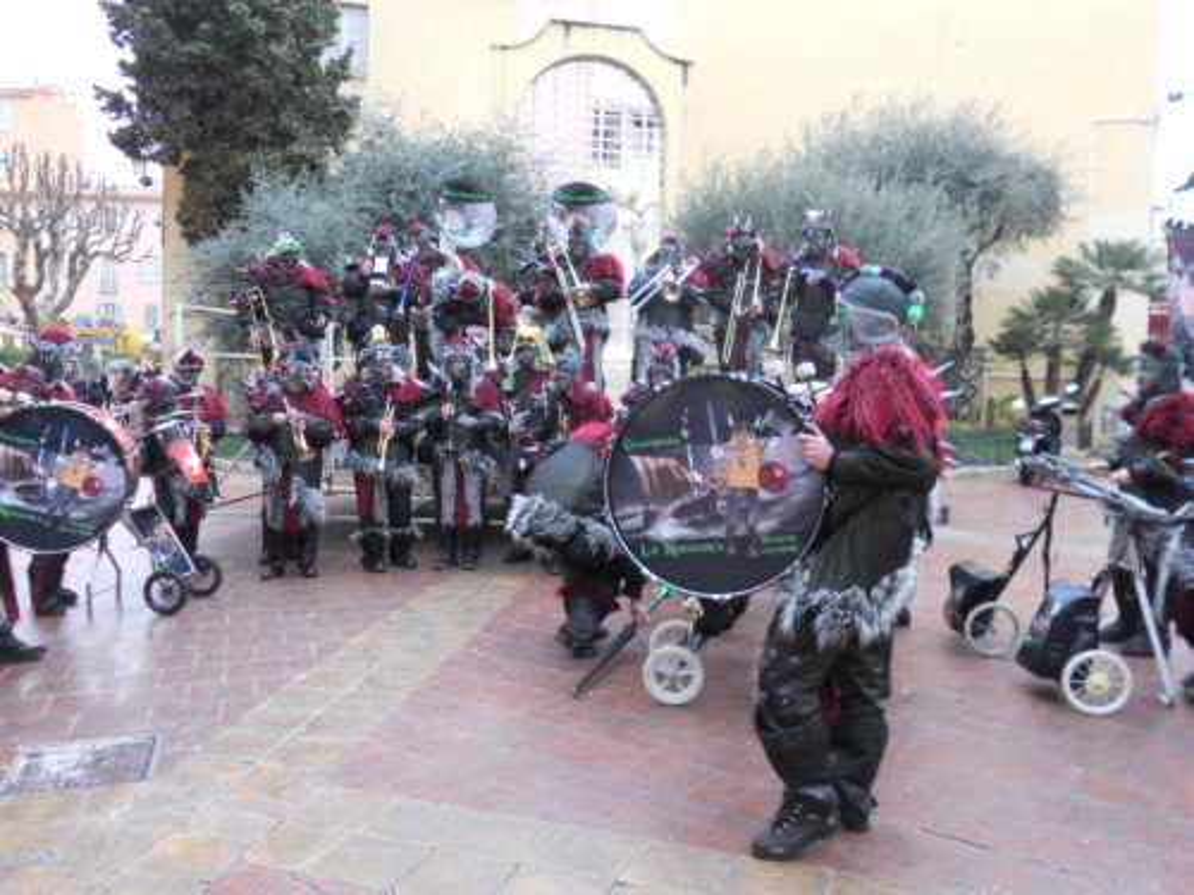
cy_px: 448
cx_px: 597
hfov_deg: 56.8
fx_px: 1104
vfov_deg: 44.2
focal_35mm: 32
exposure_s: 1/30
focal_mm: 5.8
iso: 125
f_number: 3.5
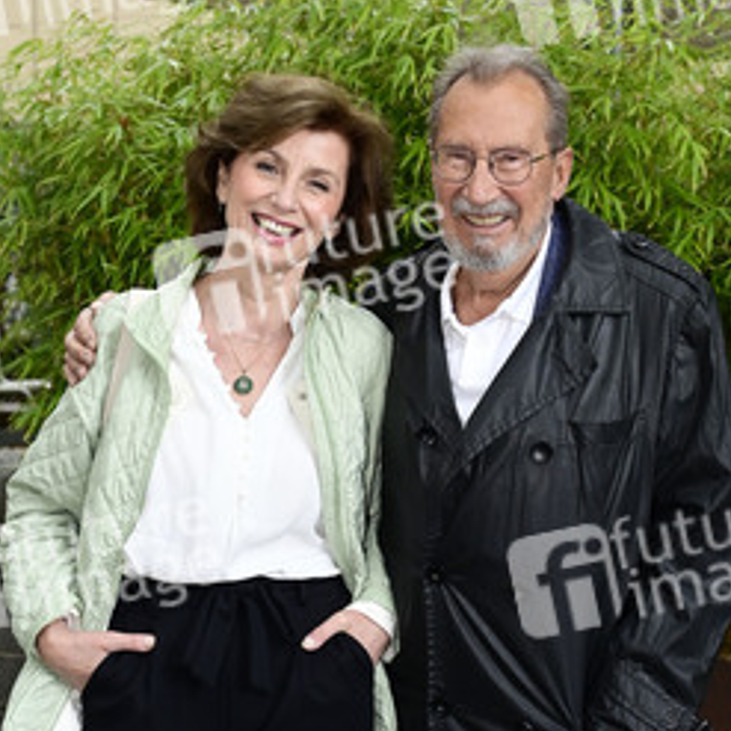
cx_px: 391
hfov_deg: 31.1
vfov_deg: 31.0
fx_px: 1314
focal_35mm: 55
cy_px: 420
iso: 1000
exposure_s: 1/200
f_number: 5
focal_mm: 40
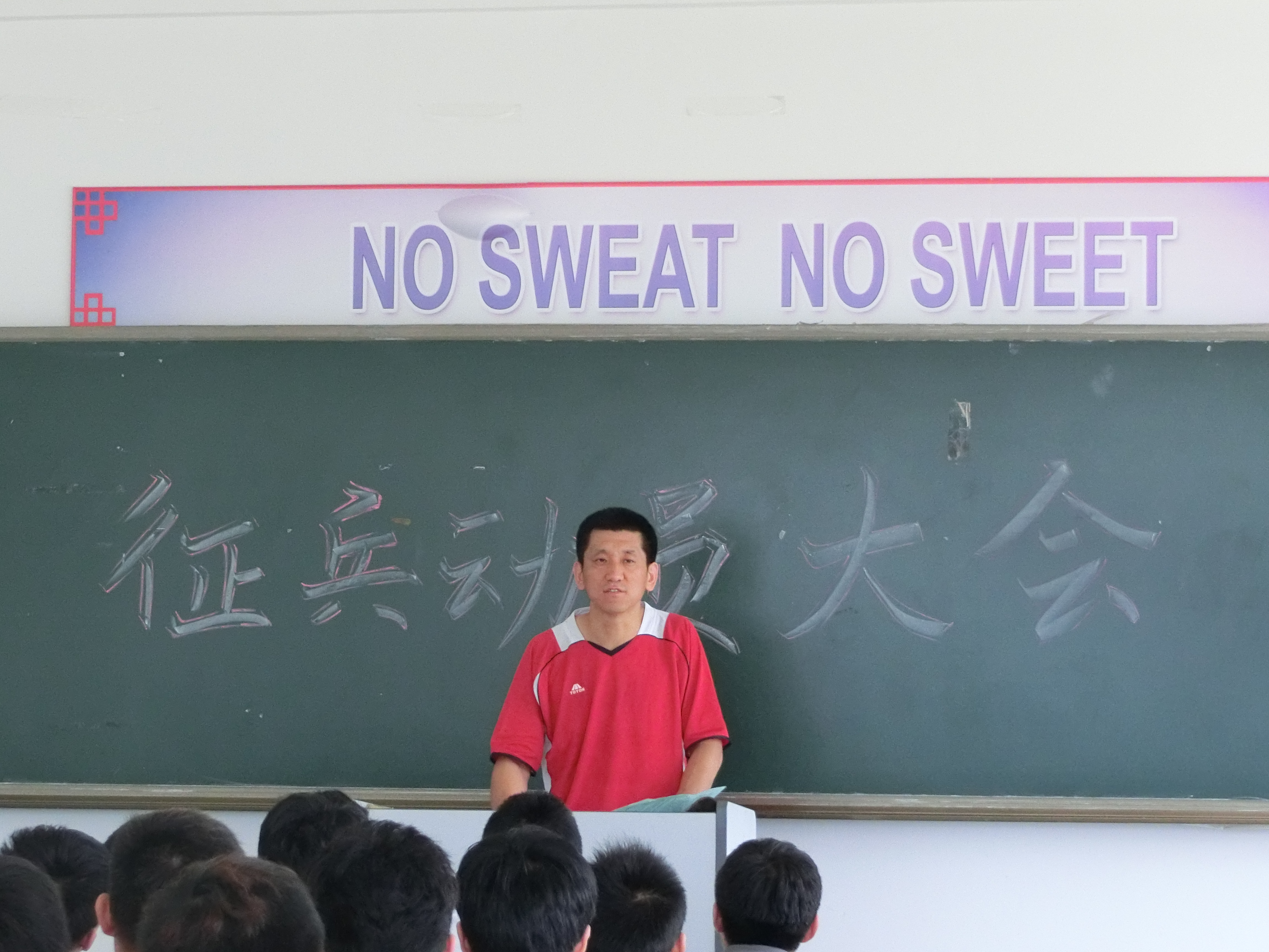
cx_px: 634
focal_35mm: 143
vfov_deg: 10.4
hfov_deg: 13.8
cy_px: 476
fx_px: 5242
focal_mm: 25.5
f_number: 5.8
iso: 800
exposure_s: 1/160
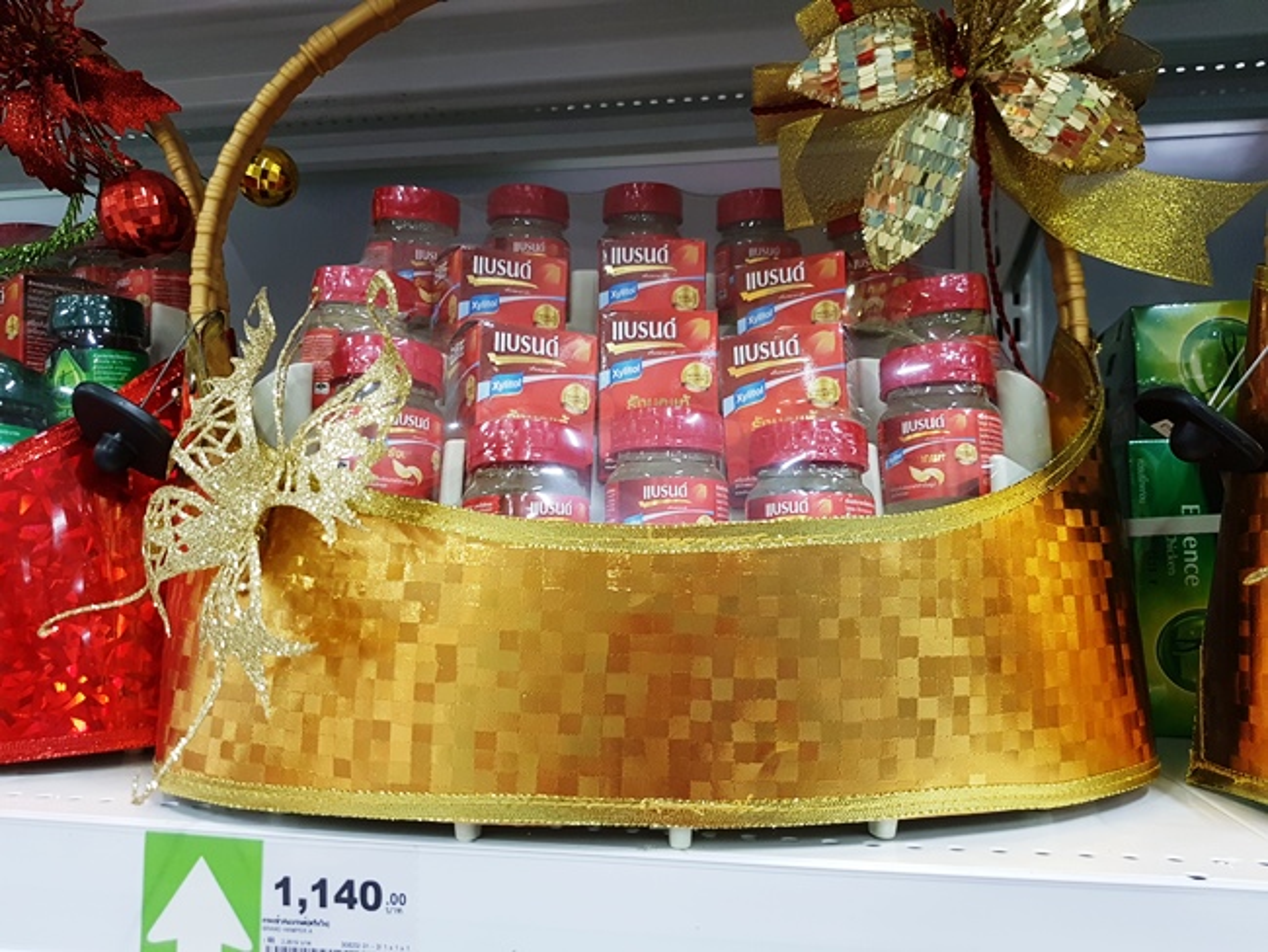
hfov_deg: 67.3
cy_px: 476
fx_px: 953
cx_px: 634
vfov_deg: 53.1
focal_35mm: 26
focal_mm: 4.2
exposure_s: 1/50
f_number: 1.7
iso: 100
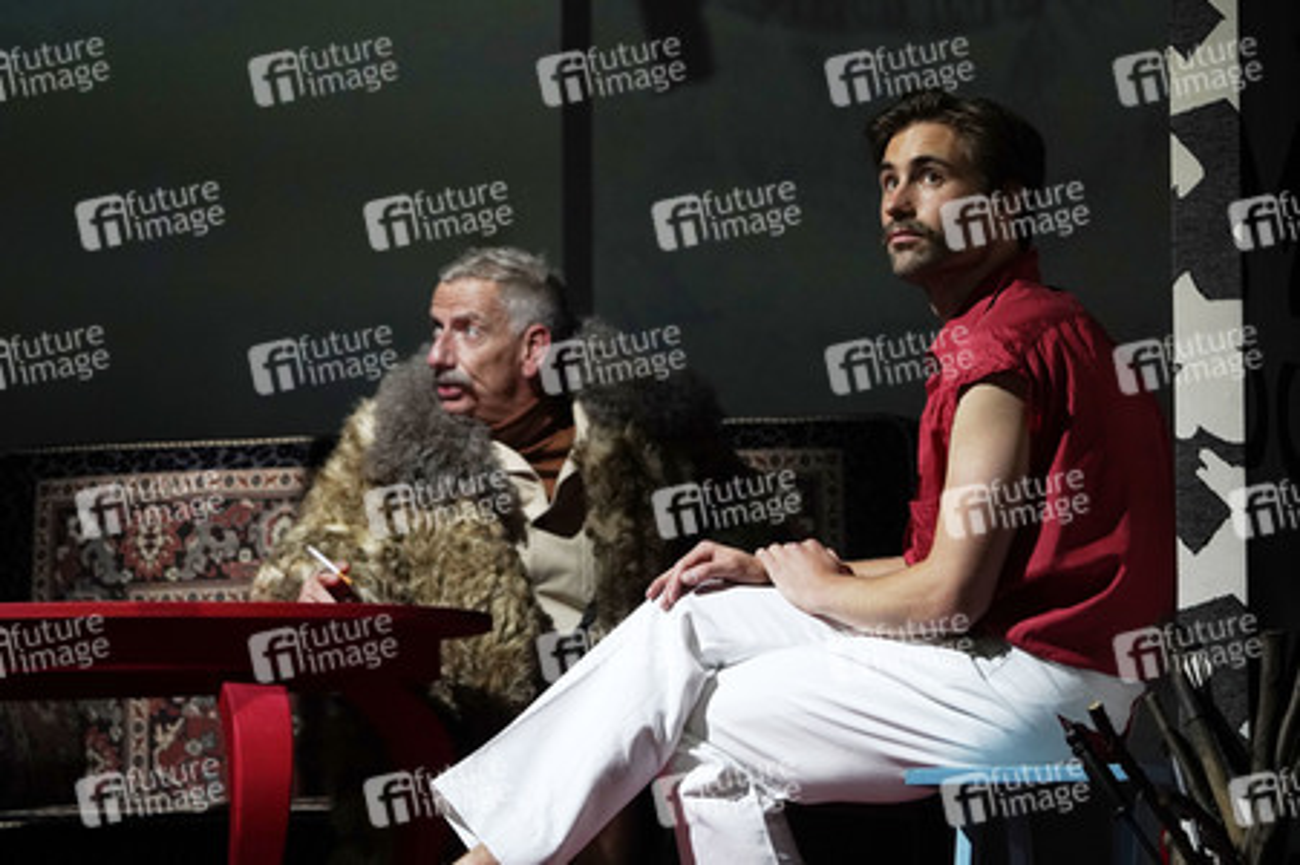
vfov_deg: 6.9
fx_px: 7217
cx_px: 650
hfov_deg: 10.3
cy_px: 432
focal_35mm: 200
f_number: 6.3
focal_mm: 200
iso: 3200
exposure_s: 1/500
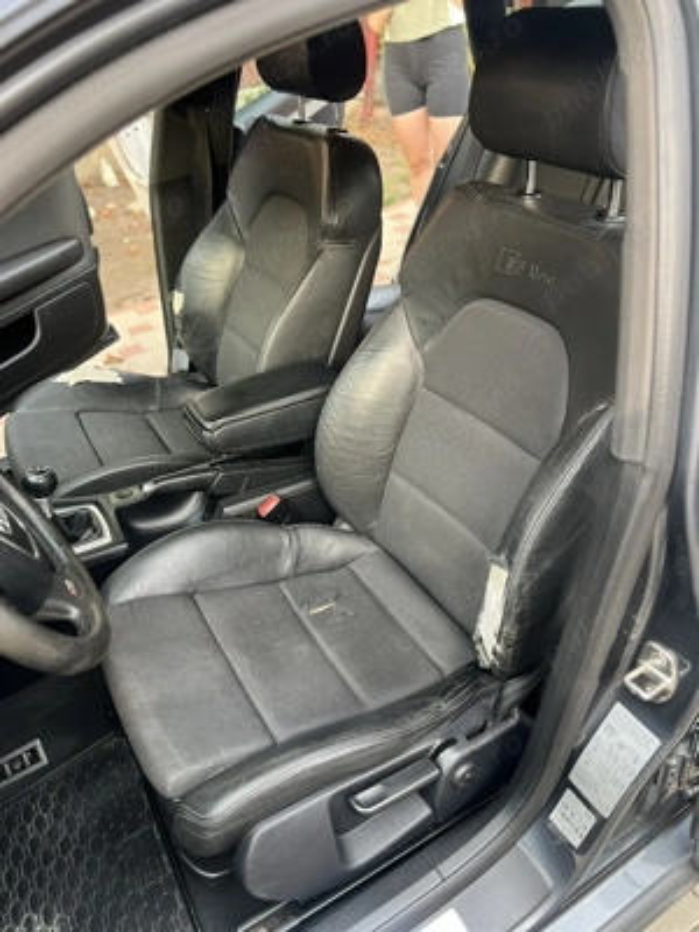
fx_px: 700
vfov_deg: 67.3
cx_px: 350
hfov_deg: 53.1
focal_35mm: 26
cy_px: 466
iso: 125
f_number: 1.5
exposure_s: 1/82
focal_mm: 5.7
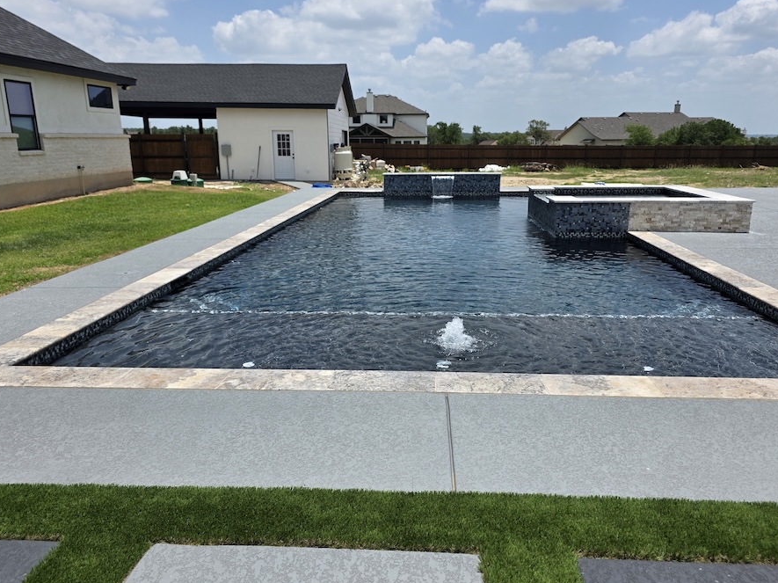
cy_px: 284
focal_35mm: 26
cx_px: 398
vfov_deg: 53.0
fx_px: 584
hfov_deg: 67.3
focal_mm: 6.3
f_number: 1.7
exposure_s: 1/7944
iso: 64
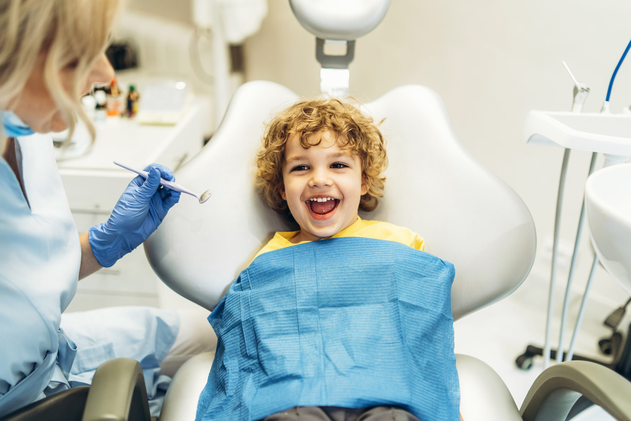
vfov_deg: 37.9
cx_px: 316
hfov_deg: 54.4
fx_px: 613
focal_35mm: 35
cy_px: 210
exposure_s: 1/250
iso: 100
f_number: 1.4
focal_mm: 35
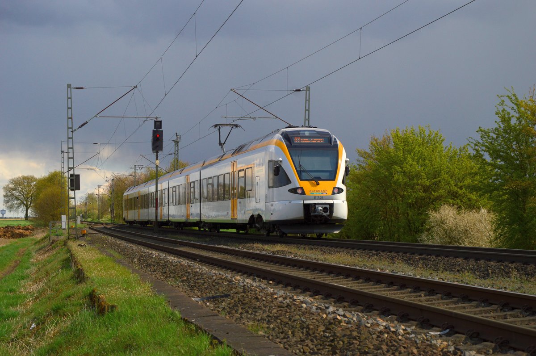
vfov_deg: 18.9
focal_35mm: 72
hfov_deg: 28.1
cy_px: 178
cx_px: 268
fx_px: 1071
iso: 200
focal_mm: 48
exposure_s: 1/800
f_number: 8
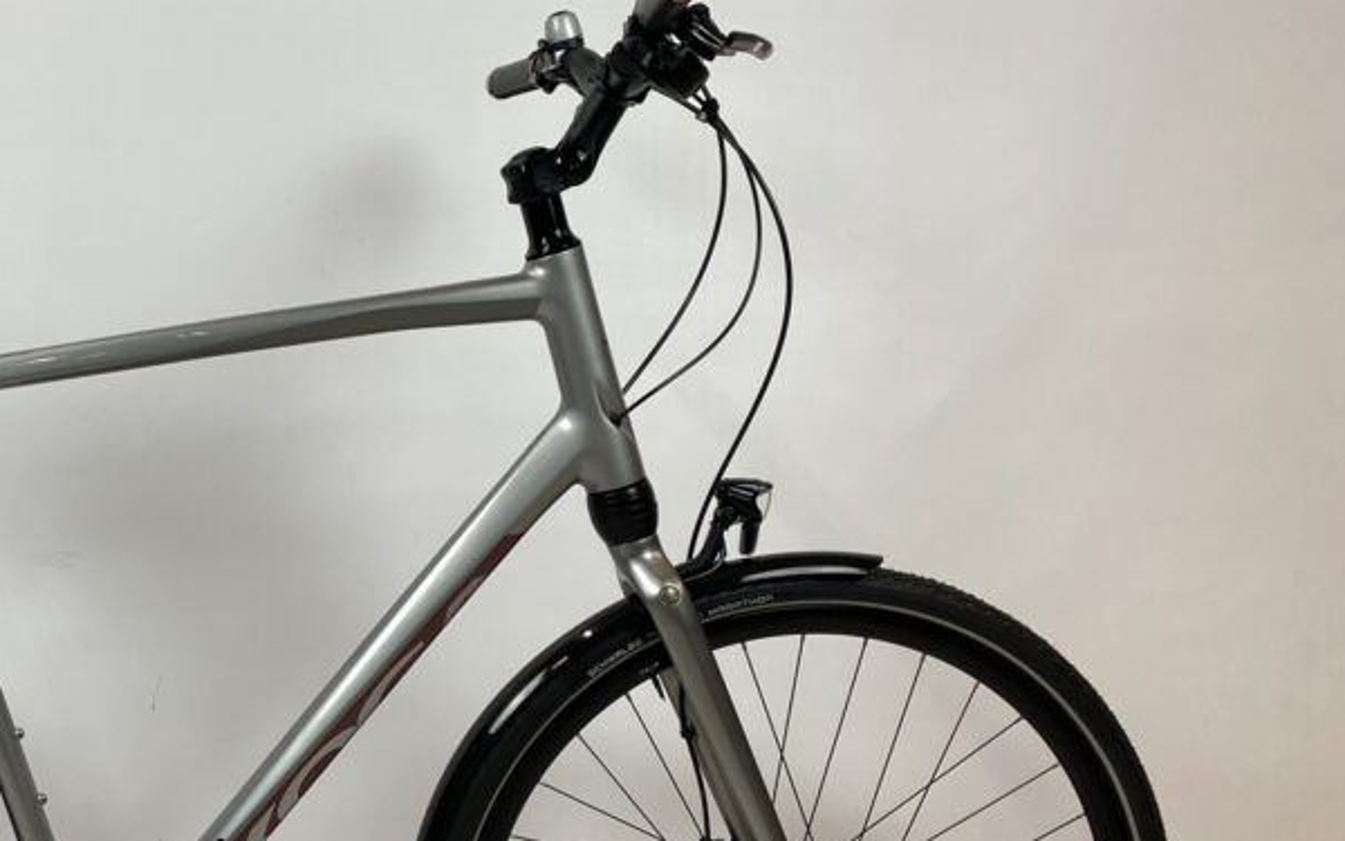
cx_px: 249
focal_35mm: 47
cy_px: 570
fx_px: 1723
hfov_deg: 40.7
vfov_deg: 27.2
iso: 80
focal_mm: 4.25
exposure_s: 1/100
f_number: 1.8
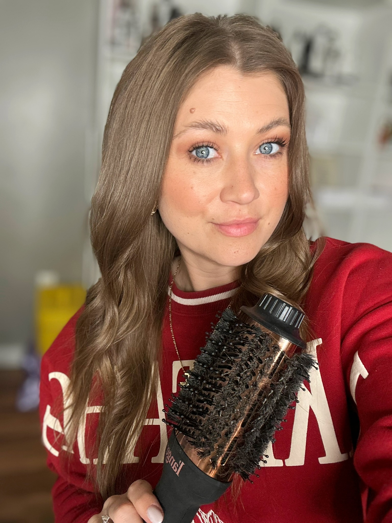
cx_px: 196
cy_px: 262
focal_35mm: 30
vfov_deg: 60.0
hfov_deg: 46.8
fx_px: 453
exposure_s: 1/64
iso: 80
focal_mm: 2.69
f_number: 1.9
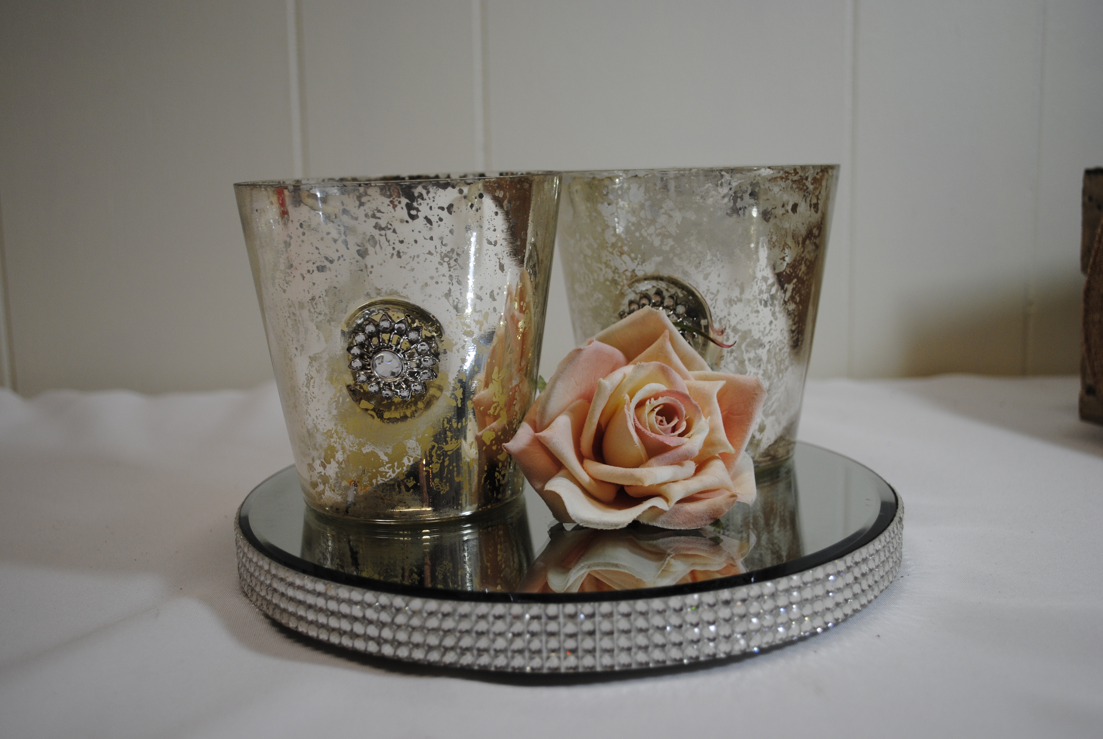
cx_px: 552
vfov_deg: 34.3
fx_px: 1196
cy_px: 370
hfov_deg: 49.5
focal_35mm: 39
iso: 200
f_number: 4.2
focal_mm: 26
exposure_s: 1/60
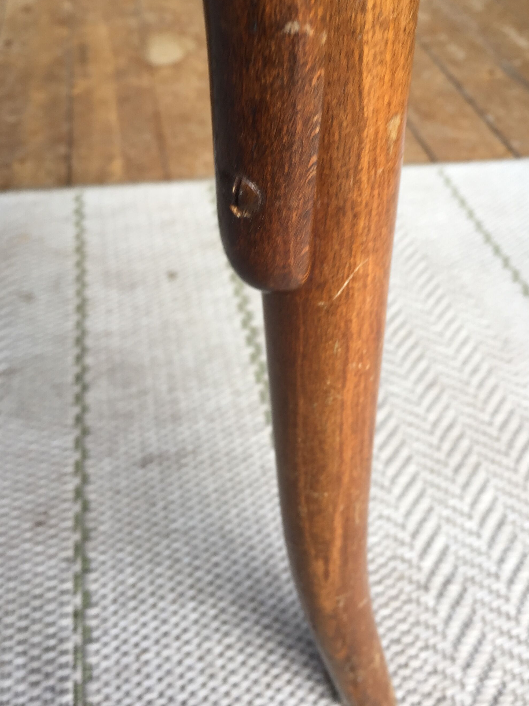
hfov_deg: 39.6
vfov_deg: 51.2
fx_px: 733
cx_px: 285
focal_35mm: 36
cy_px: 311
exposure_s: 1/50
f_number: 2.2
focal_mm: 4.15
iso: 32
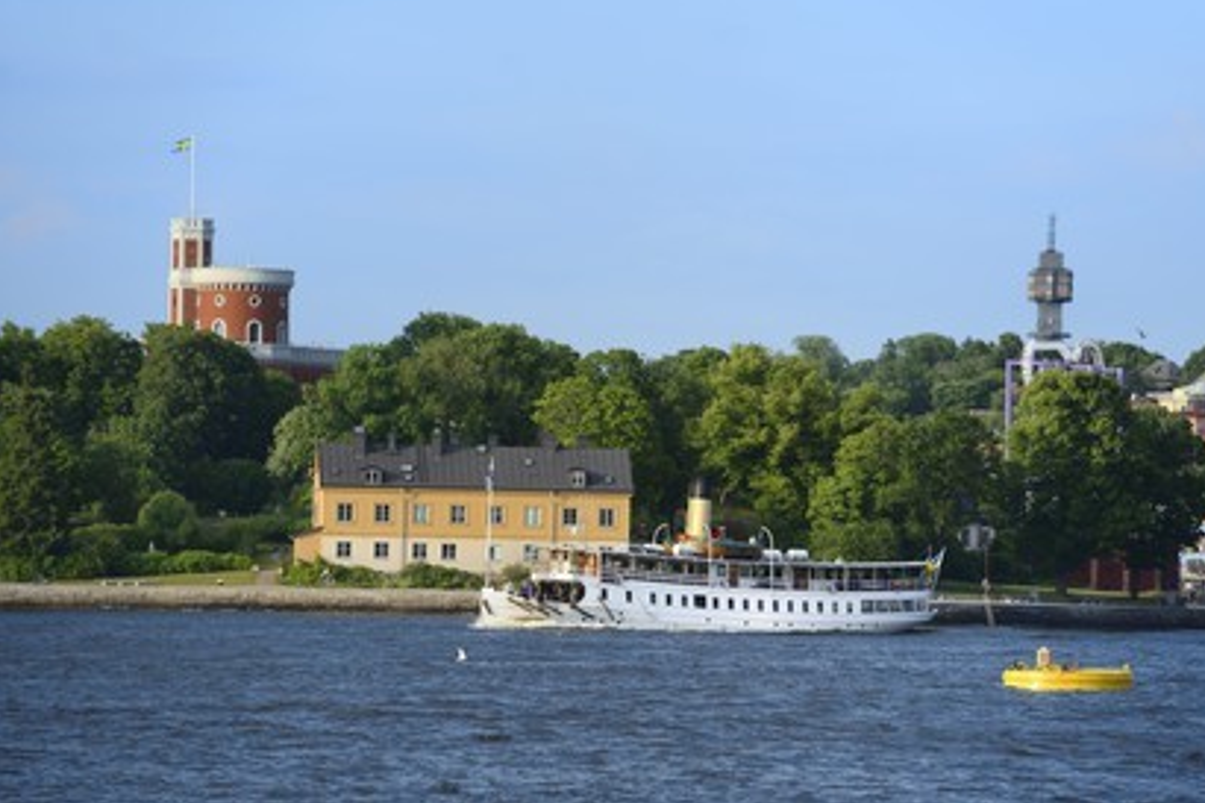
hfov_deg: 10.0
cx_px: 614
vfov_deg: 6.7
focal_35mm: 205
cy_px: 394
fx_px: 6859
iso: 200
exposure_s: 1/400
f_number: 6.3
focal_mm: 200
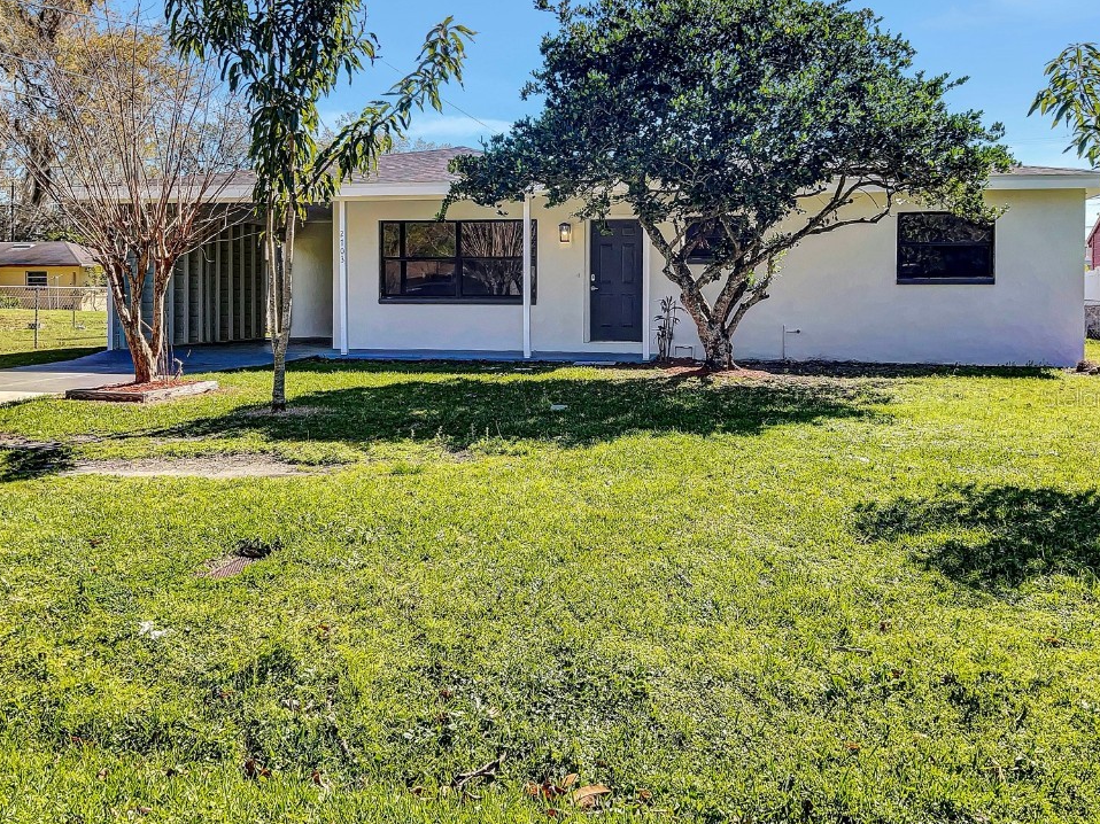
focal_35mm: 31
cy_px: 397
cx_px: 564
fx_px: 985
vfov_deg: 45.4
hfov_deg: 58.4
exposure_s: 1/1984
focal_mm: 3
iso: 16
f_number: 1.8
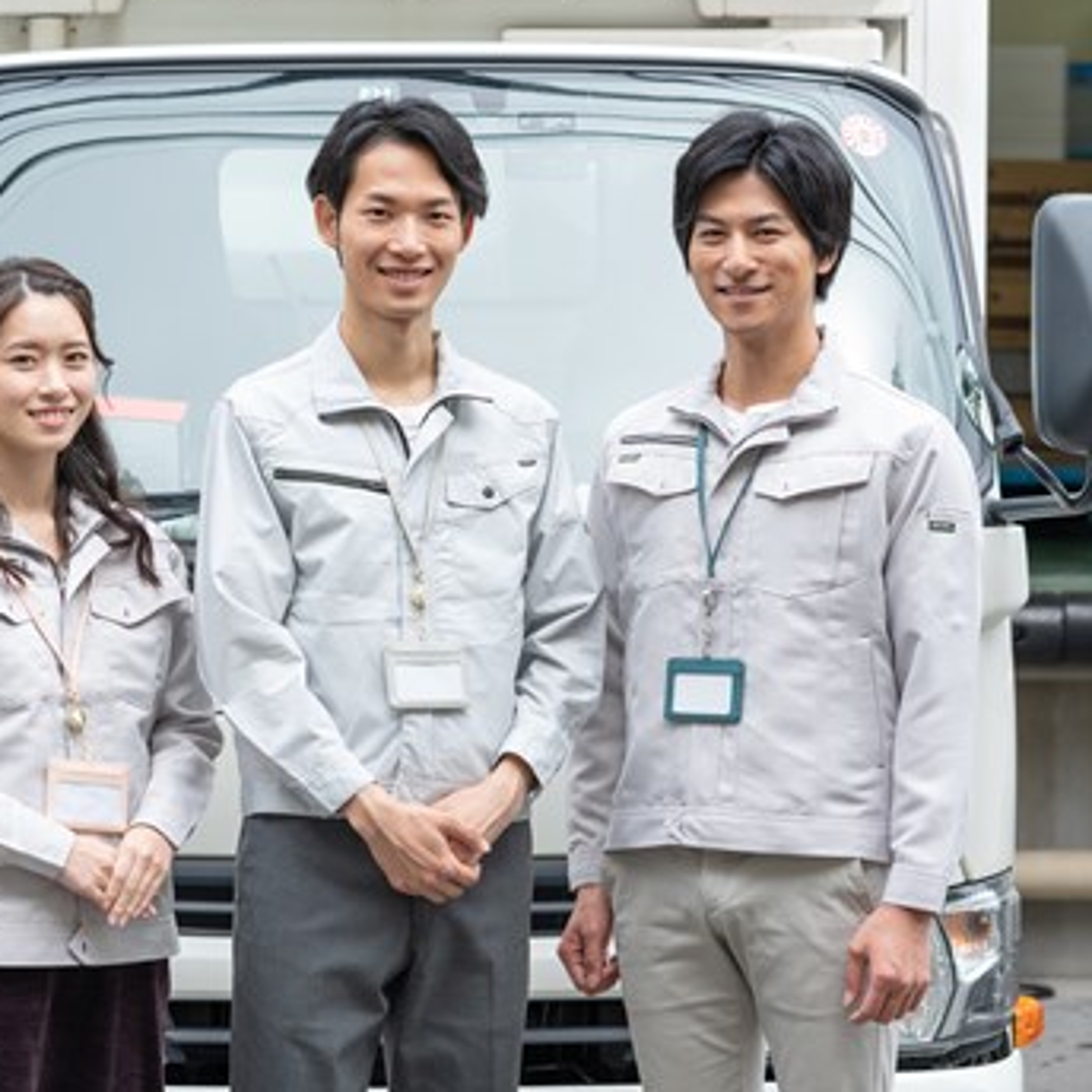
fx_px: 5389
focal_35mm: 151
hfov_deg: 11.6
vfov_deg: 11.6
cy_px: 489
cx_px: 460
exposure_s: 1/250
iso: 200
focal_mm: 85
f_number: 4.5
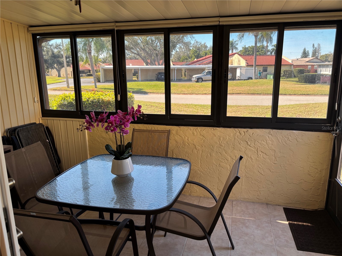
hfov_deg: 67.3
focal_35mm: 26
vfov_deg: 53.1
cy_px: 128
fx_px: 257
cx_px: 171
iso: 40
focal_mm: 5.96
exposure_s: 1/121
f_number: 1.6
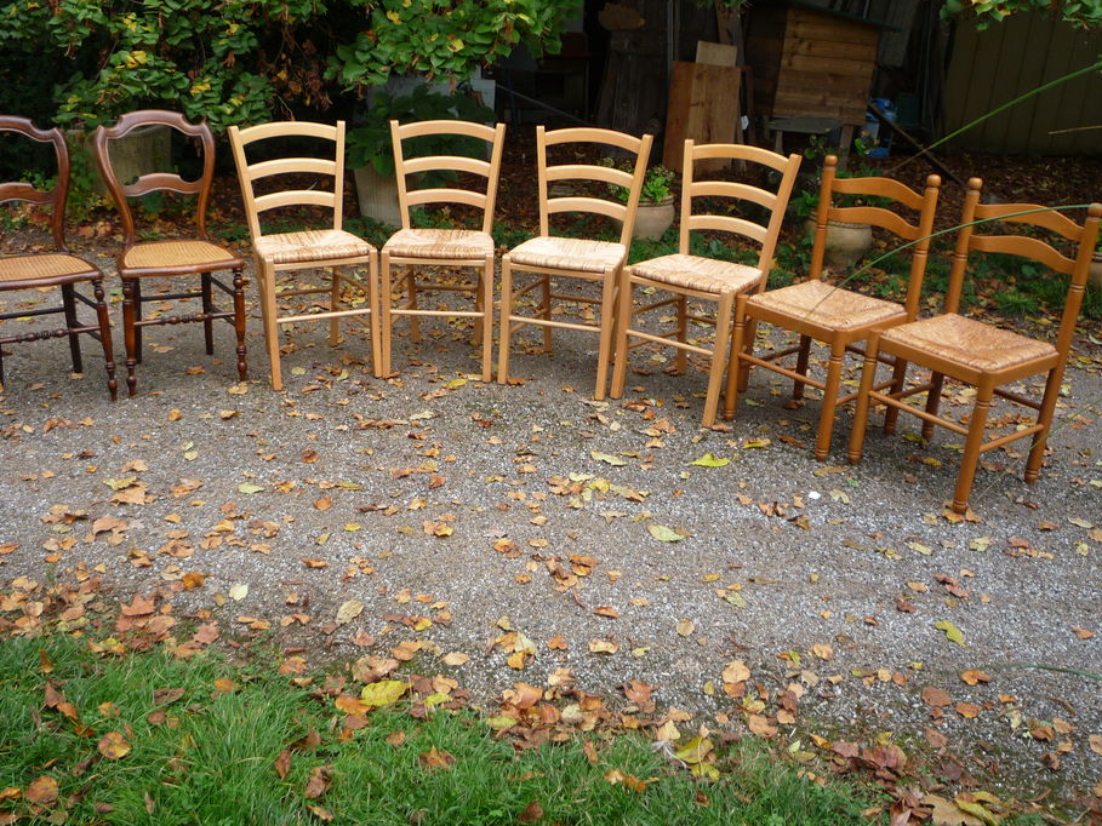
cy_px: 398
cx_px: 529
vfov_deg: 42.9
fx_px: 1051
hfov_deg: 55.3
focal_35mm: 33
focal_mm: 5.2
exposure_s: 1/50
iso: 100
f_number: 3.3
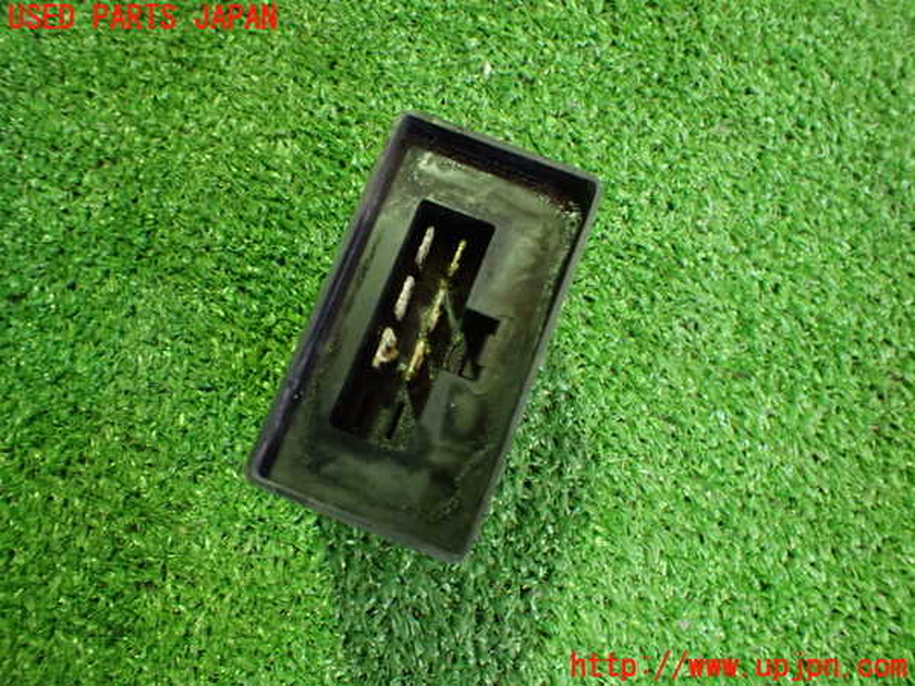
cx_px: 458
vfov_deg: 46.8
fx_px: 793
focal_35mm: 30
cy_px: 343
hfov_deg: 60.0
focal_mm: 5.4
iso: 800
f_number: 2.3
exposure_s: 1/50
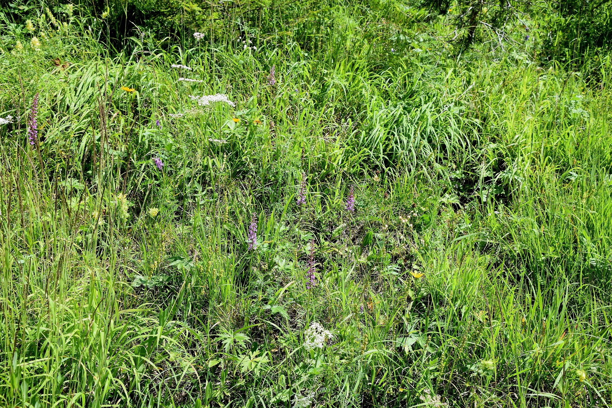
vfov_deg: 40.0
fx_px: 561
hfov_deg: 57.2
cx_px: 306
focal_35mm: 33
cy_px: 204
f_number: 8
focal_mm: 22
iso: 200
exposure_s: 1/320
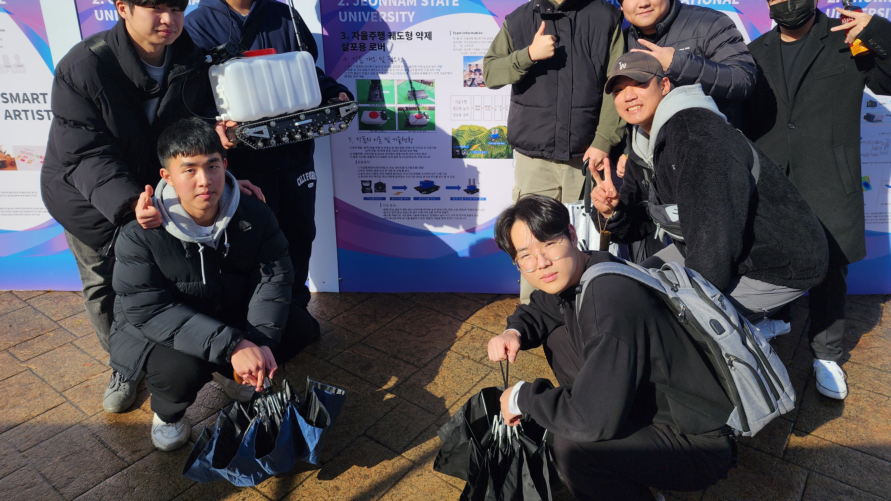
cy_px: 174
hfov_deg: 71.9
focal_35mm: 26
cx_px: 457
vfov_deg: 43.9
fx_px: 614
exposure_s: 1/1429
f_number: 1.8
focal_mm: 6.4
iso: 12
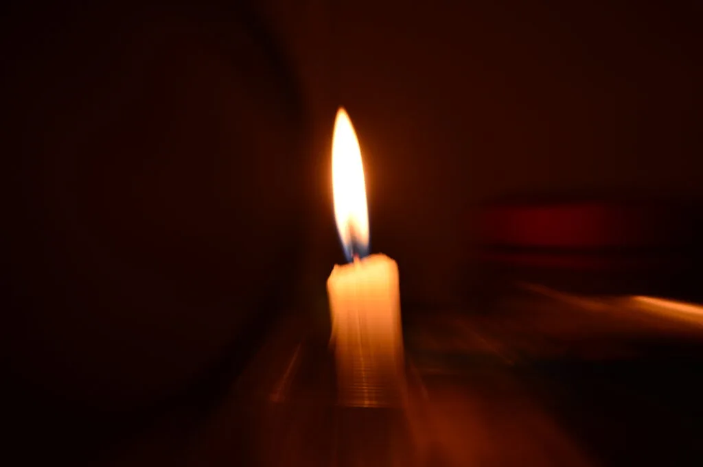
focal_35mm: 300
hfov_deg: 6.9
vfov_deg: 4.6
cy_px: 234
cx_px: 352
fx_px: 5853
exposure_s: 1/4
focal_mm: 200
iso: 200
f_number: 8
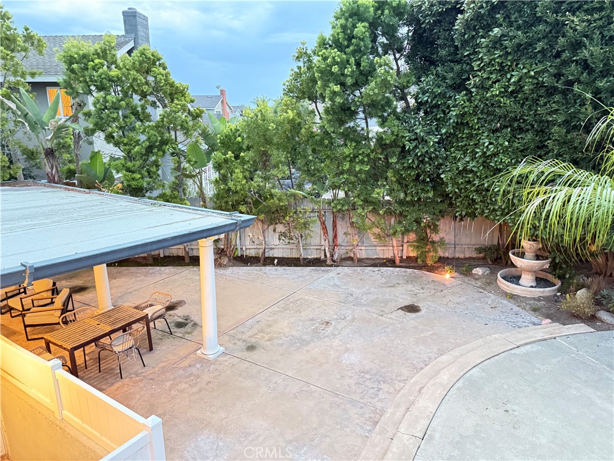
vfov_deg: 56.8
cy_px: 230
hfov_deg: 71.6
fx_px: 426
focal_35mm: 24
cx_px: 307
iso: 1600
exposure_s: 1/20
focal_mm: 6.76
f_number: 1.78
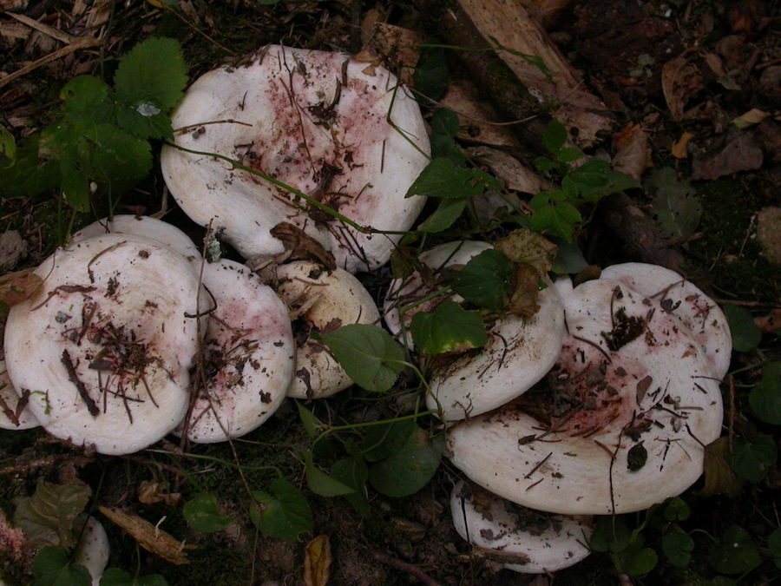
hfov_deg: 25.7
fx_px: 1715
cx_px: 390
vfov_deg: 19.4
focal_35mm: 76
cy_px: 293
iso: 200
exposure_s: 1/95
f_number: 3.4
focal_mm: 15.8
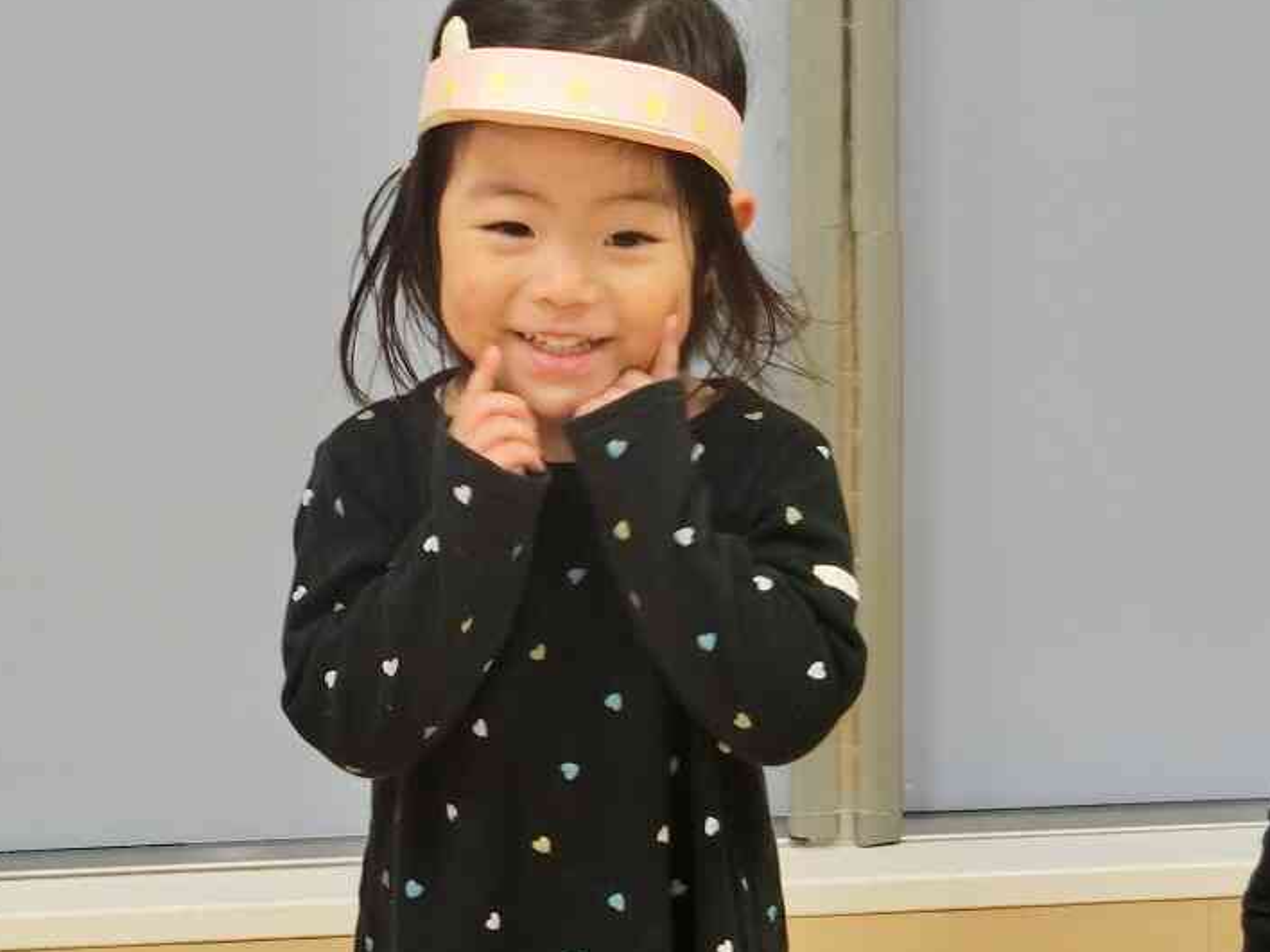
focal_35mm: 202
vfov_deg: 7.4
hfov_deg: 9.8
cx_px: 396
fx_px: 7411
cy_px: 430
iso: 500
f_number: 5.8
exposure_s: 1/60
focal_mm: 25.5
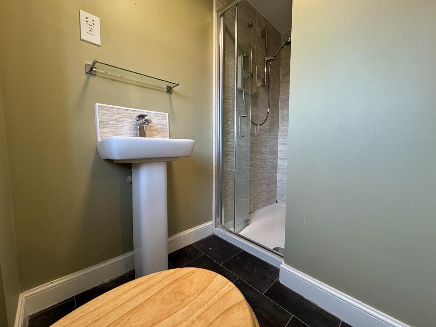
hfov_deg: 102.1
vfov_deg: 85.7
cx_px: 218
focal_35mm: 14
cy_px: 164
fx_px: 176
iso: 200
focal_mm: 2.22
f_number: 2.2
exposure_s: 1/99
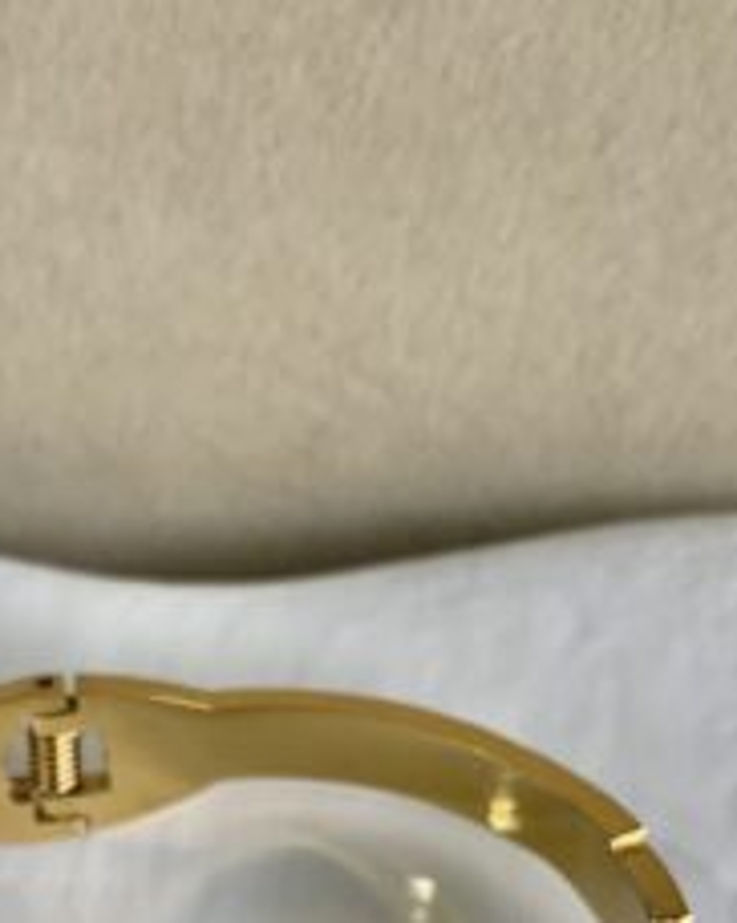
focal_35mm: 89
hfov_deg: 16.9
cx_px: 36
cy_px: 1101
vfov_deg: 20.2
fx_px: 2430
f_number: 1.8
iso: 32
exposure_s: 1/100
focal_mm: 4.25
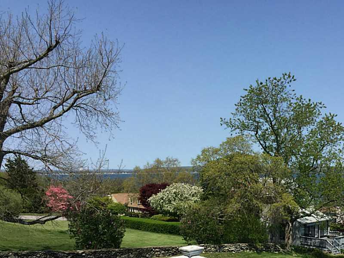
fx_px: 288
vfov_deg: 48.2
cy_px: 129
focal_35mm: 29
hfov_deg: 61.7
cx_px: 172
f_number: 2.2
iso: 32
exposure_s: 1/2326
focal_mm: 4.15
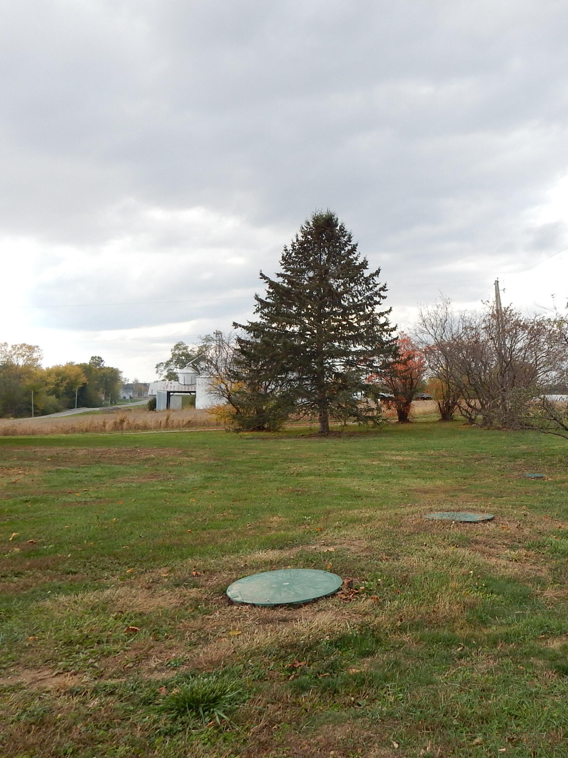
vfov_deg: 60.0
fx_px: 656
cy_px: 383
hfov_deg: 44.3
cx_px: 463
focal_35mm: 30
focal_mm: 4
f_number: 3
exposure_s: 1/500
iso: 125
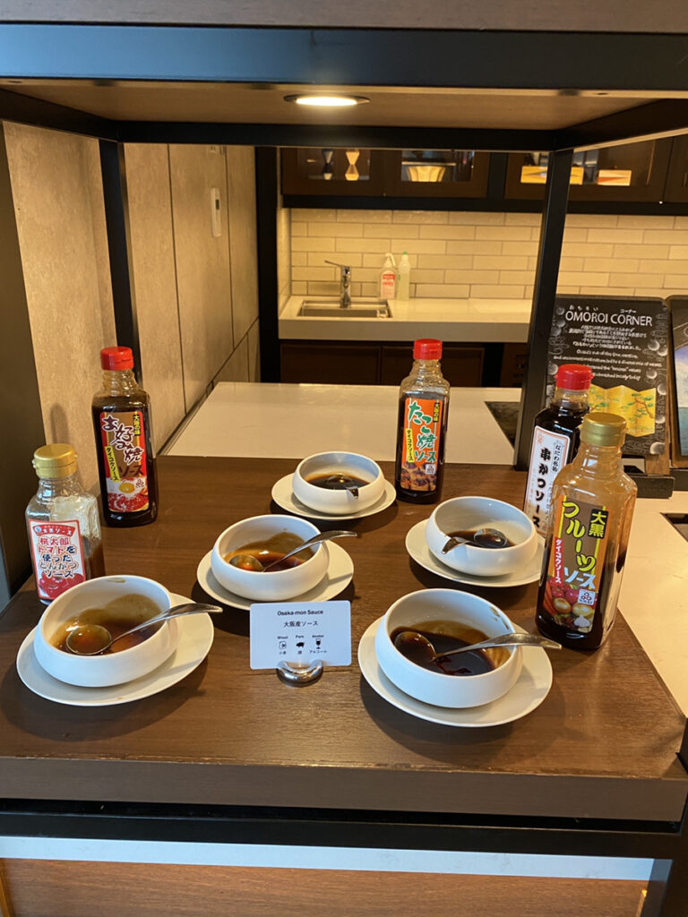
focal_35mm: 26
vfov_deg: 67.3
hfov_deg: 53.1
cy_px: 458
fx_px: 689
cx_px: 344
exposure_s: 1/60
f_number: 1.8
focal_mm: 4.25
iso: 100
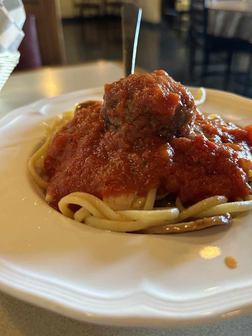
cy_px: 157
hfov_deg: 48.0
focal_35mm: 29
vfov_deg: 61.6
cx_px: 147
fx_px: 282
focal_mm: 6.86
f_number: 1.78
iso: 500
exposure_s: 1/60
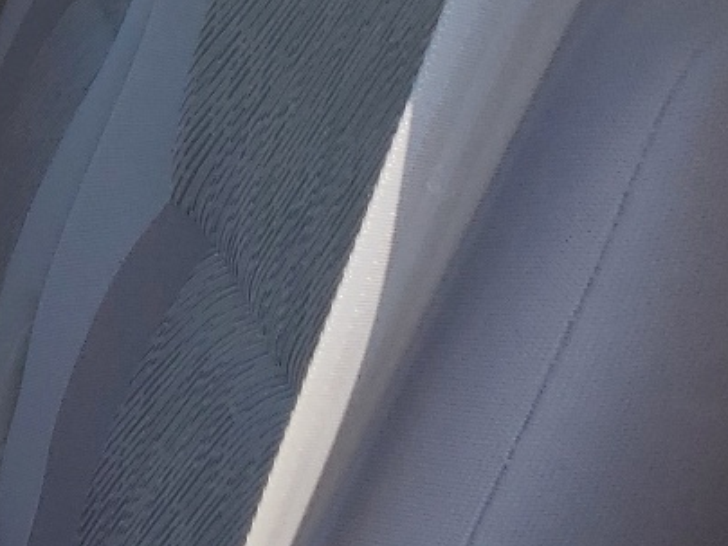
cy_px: 240
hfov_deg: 16.2
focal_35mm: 103
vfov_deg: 14.4
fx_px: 2166
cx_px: -568
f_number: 1.5
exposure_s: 1/625
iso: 50
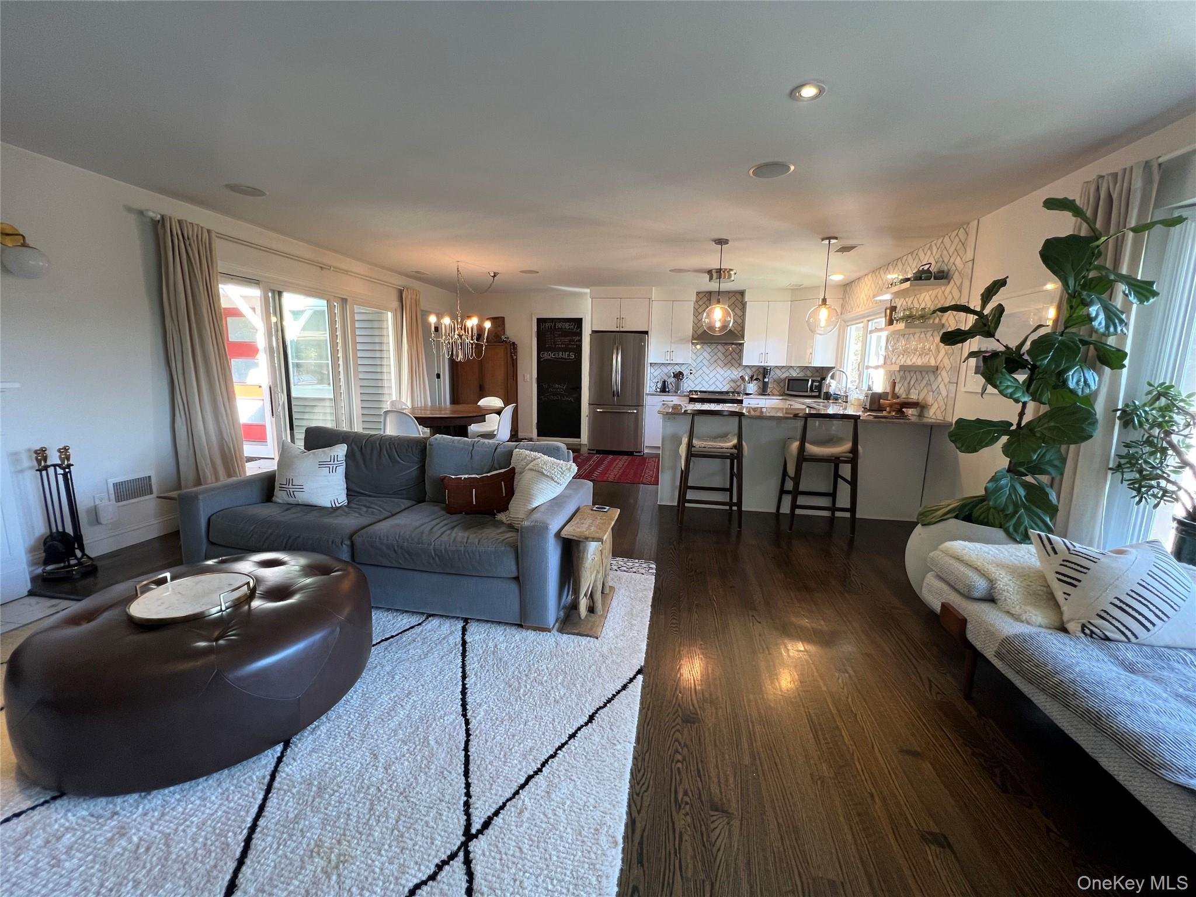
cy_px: 448
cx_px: 598
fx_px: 449
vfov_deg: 89.9
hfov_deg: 106.2
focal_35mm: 13
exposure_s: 1/60
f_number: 1.8
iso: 125
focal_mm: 1.57
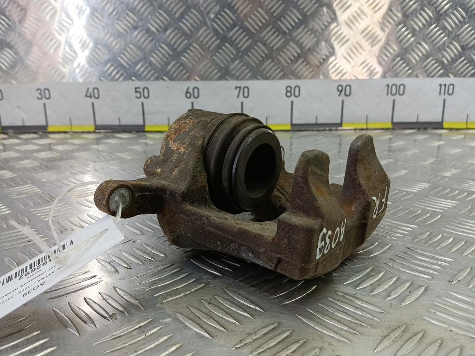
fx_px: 370
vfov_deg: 51.4
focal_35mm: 27
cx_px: 238
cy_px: 178
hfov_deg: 65.3
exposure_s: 1/50
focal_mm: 4.11
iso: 150
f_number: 1.6
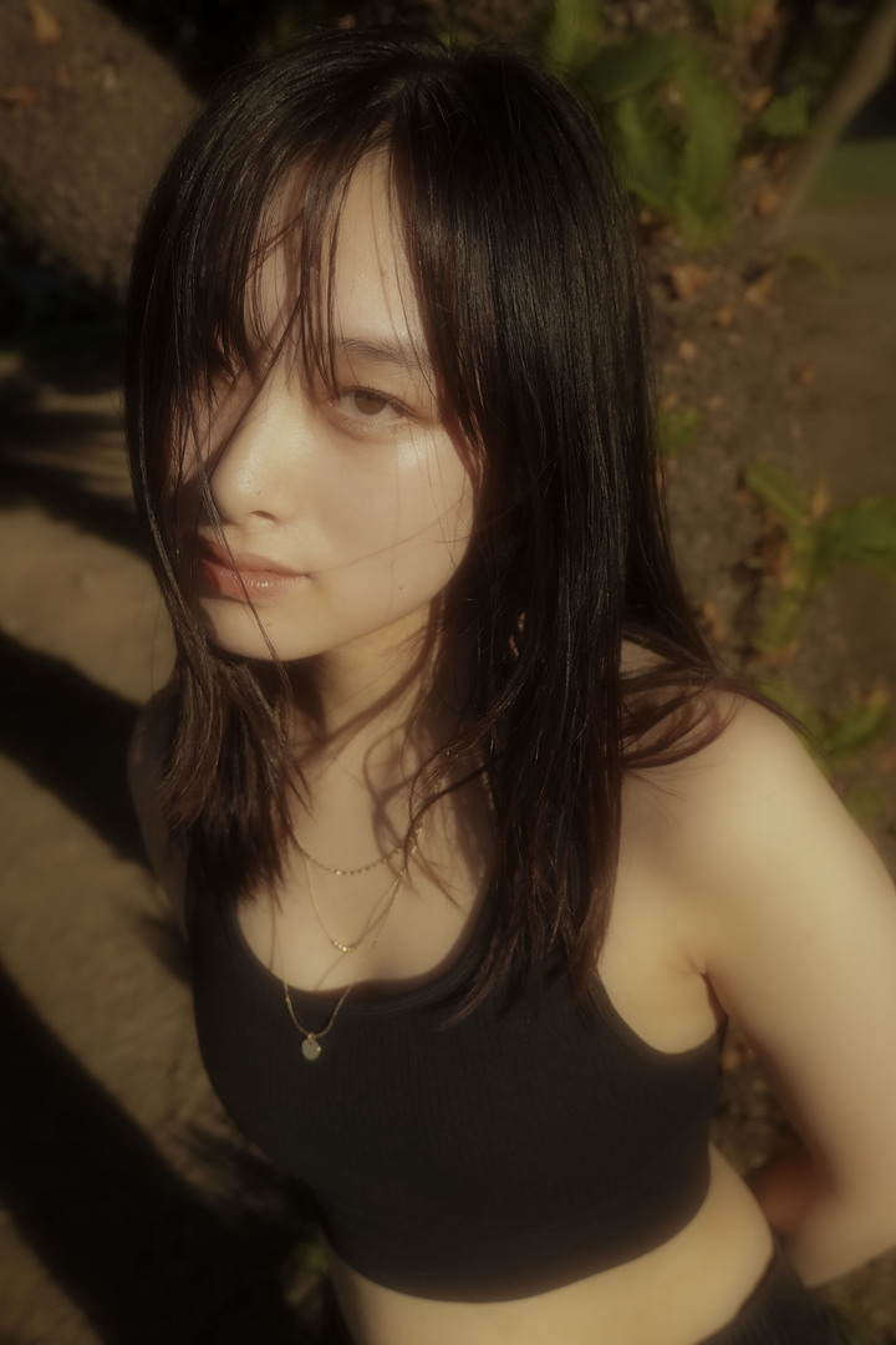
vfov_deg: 55.1
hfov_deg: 38.4
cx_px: 448
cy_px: 672
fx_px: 1288
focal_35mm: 34
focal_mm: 23
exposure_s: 1/1250
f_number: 4
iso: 250
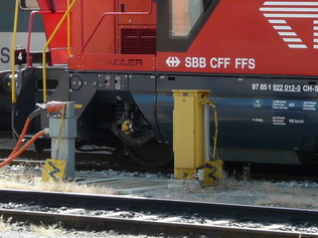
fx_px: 2122
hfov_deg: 8.4
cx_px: 414
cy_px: -12
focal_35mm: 231
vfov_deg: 6.4
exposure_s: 1/250
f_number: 4
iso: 100
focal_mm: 12
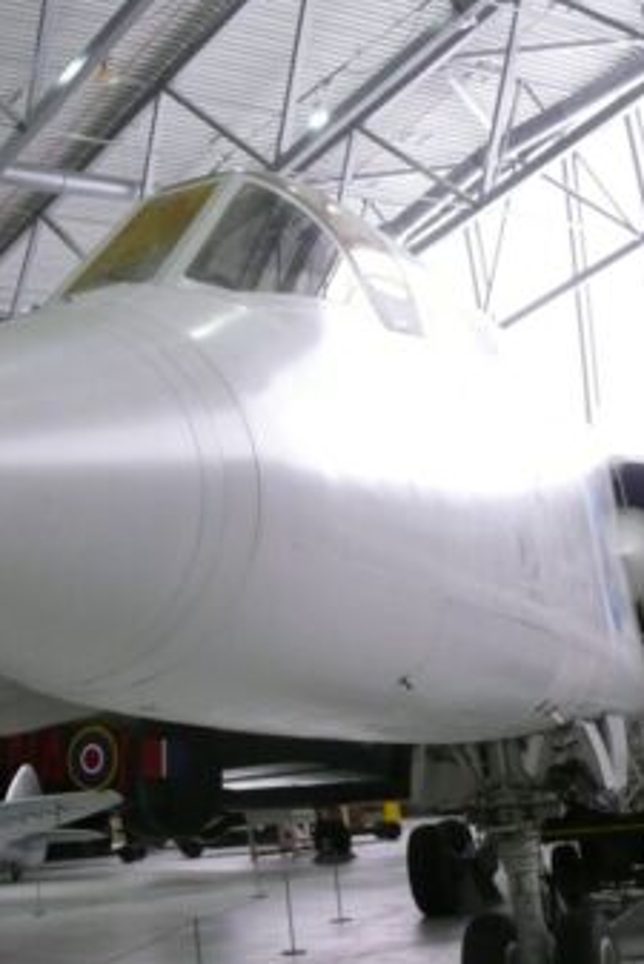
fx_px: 1447
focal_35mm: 54
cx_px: 0
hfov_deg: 24.0
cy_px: 433
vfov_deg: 36.8
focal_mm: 7.4
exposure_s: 1/50
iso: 400
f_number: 2.8
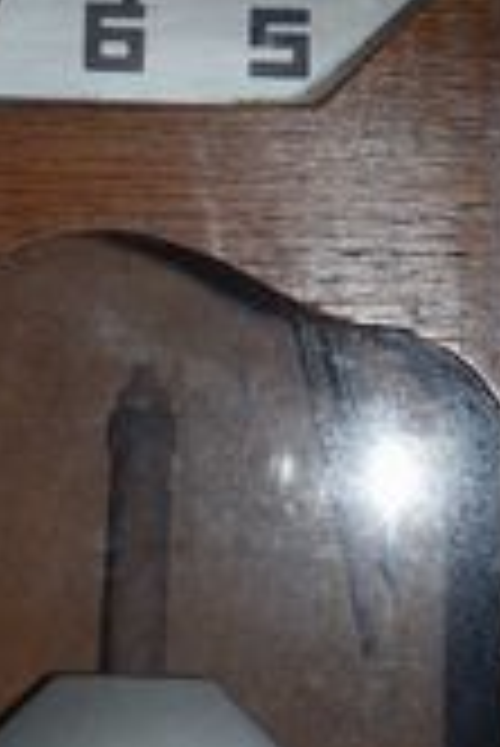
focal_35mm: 119
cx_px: 59
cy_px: 112
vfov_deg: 17.0
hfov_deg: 11.5
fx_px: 2474
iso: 450
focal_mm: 22
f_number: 3.5
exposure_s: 1/60
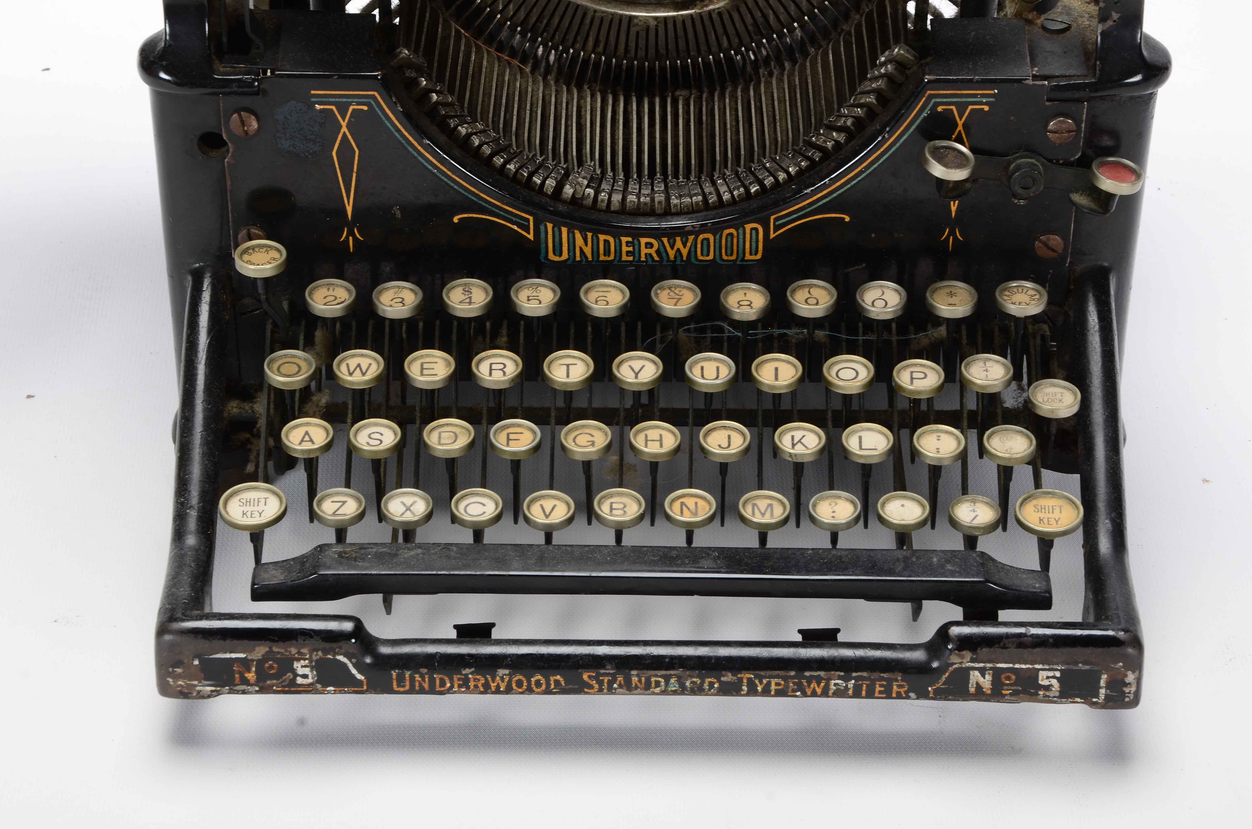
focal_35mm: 105
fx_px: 3644
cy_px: 414
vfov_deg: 13.0
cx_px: 626
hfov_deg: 19.5
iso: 200
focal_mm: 70
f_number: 14
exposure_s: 1/160
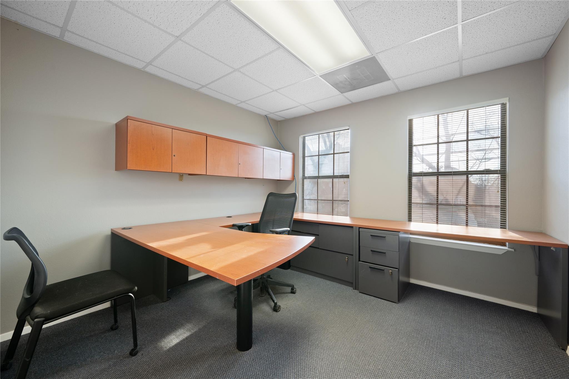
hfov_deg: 104.3
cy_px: 190
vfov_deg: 81.2
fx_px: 221
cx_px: 284
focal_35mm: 14
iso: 400
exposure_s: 1/4
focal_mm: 14
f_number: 8
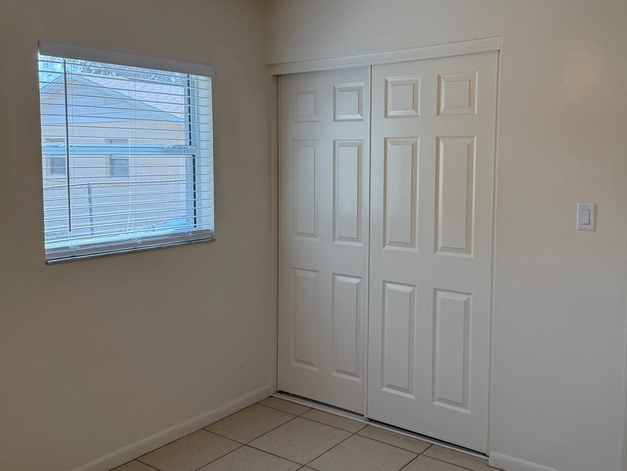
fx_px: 598
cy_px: 201
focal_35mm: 33
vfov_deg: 42.8
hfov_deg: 54.7
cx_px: 393
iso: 100
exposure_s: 1/514
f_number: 1.78
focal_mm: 6.76
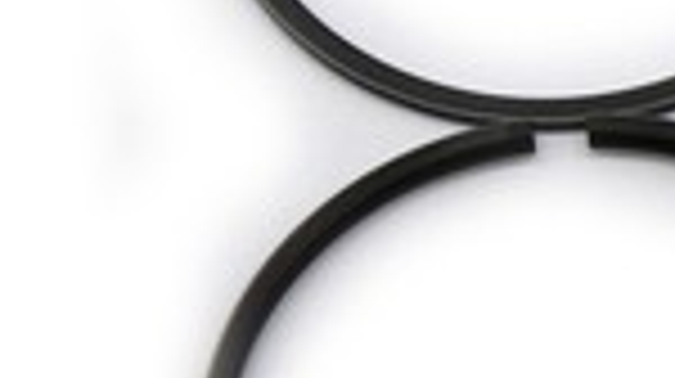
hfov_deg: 7.2
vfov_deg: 4.1
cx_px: 990
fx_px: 5256
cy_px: 124
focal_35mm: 294
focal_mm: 56
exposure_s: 1/500
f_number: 5.6
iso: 320
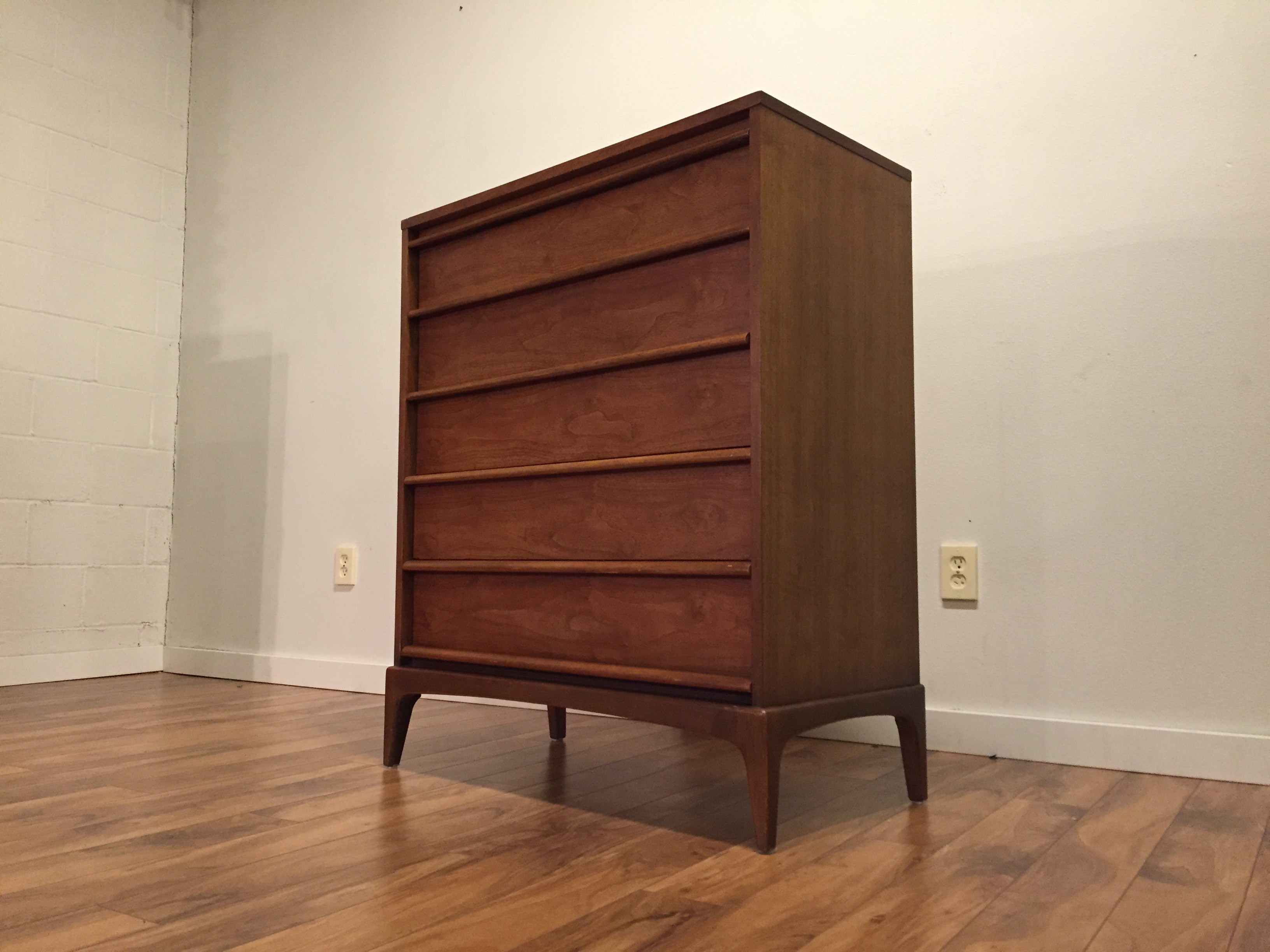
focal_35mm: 29
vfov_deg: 48.2
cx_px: 635
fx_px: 1064
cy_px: 476
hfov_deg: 61.7
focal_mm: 4.15
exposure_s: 1/30
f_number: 2.2
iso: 250
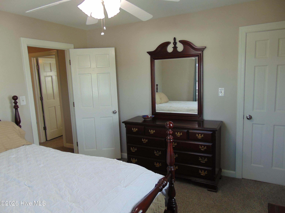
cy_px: 106
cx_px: 142
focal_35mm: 25
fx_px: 206
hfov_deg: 69.4
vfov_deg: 54.9
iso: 80
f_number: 3
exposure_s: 1/40
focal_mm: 4.5
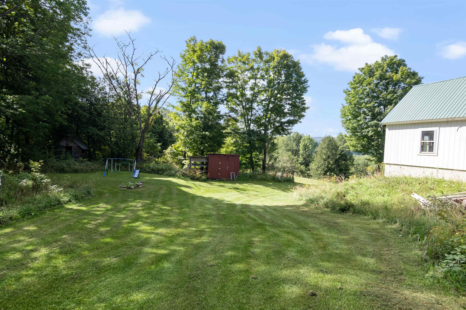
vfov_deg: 73.7
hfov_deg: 96.7
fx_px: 207
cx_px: 233
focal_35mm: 16
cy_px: 155
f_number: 6.3
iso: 320
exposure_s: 1/320
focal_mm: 11
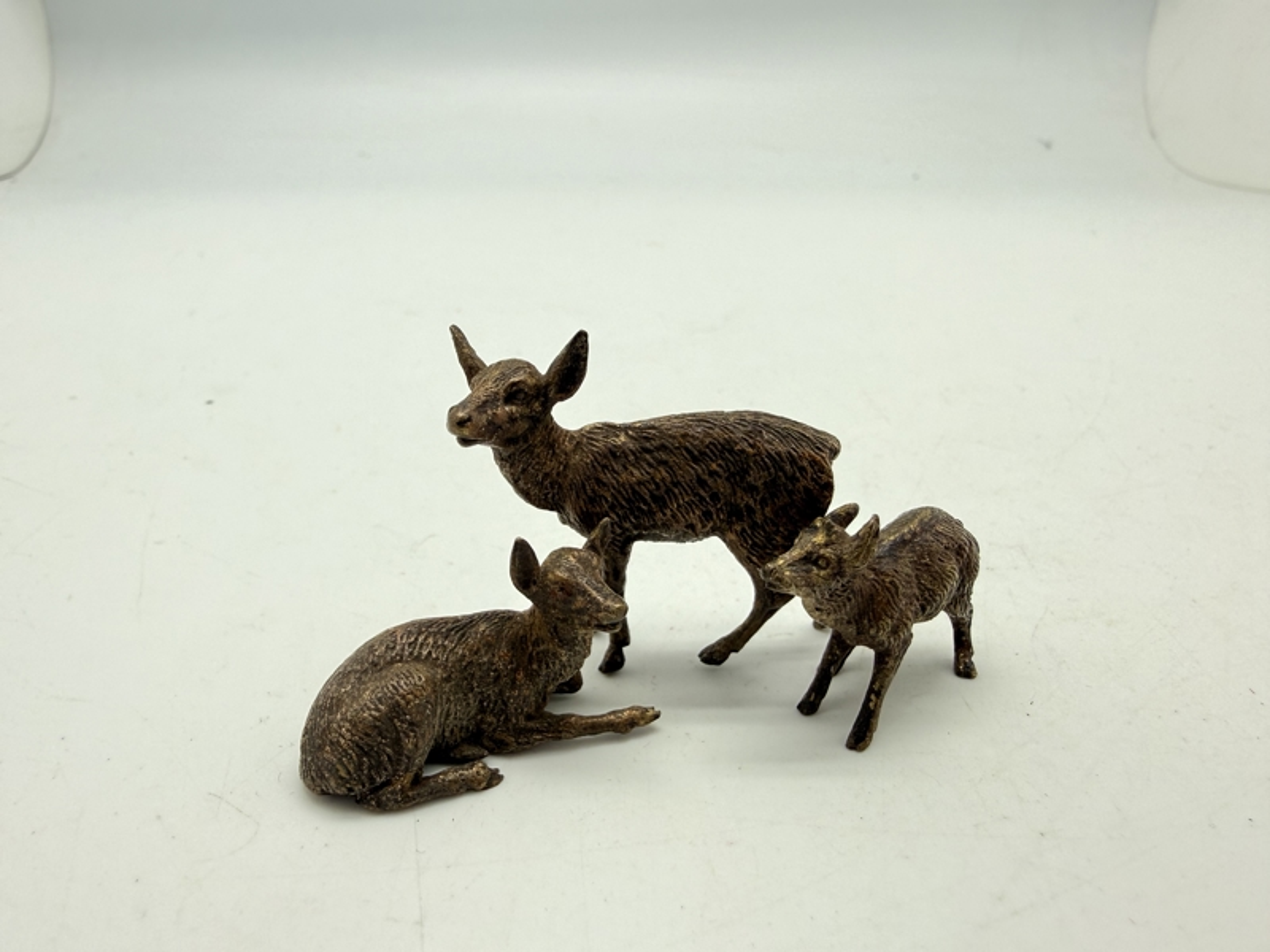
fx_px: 881
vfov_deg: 56.8
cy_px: 476
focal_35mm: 24
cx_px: 635
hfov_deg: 71.6
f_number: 2.2
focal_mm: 2.22
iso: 80
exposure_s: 1/100
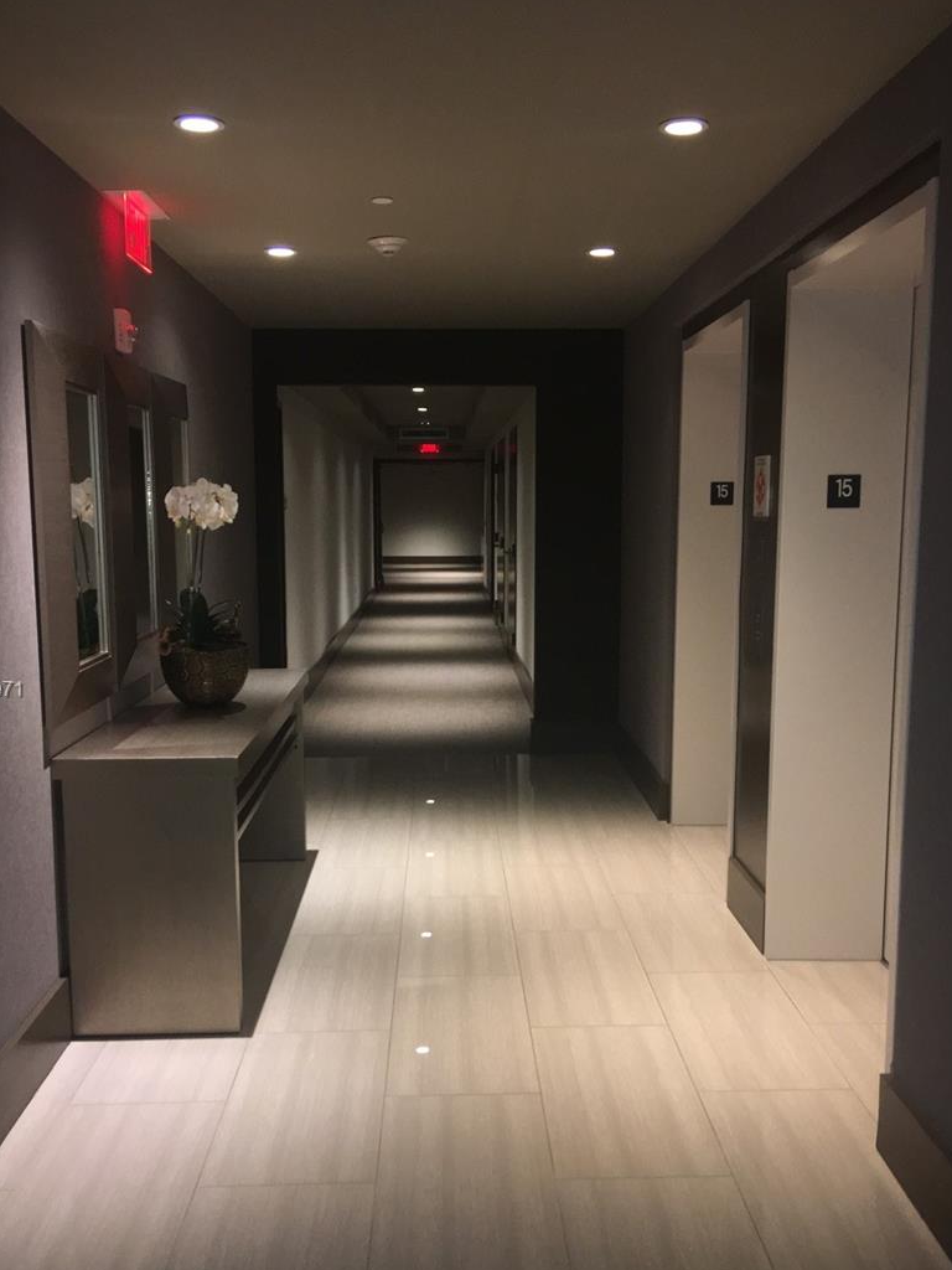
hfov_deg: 41.8
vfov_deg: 53.9
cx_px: 475
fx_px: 1247
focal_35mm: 34
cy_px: 692
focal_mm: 4.15
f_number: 2.2
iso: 100
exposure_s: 1/24
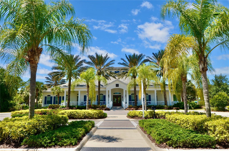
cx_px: 114
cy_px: 76
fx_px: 228
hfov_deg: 53.2
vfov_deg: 36.7
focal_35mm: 36
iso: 160
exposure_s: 1/250
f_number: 8
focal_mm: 24
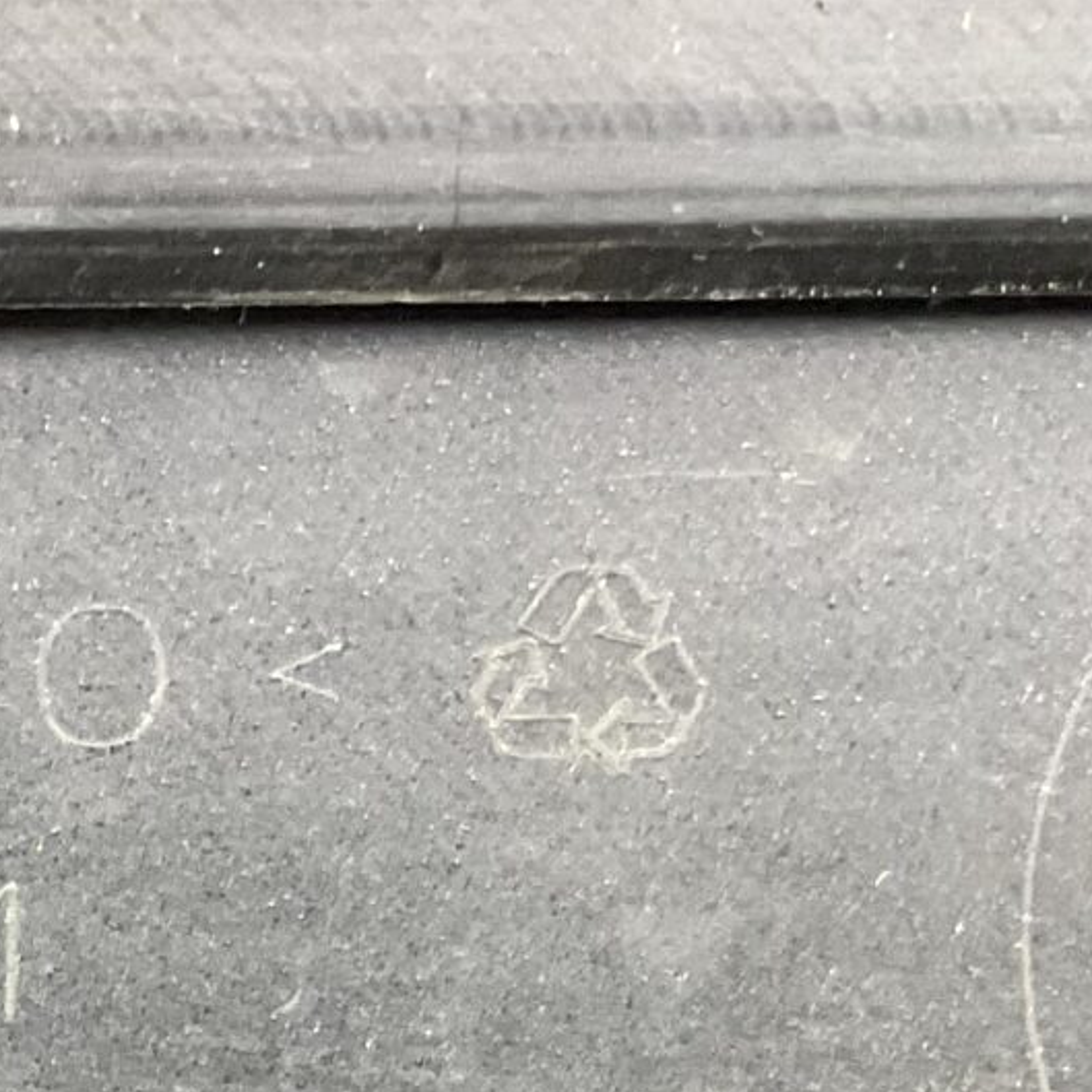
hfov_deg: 12.3
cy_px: 789
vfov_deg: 14.0
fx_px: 4426
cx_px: -1168
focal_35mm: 124
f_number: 1.8
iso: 200
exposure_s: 1/60
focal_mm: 3
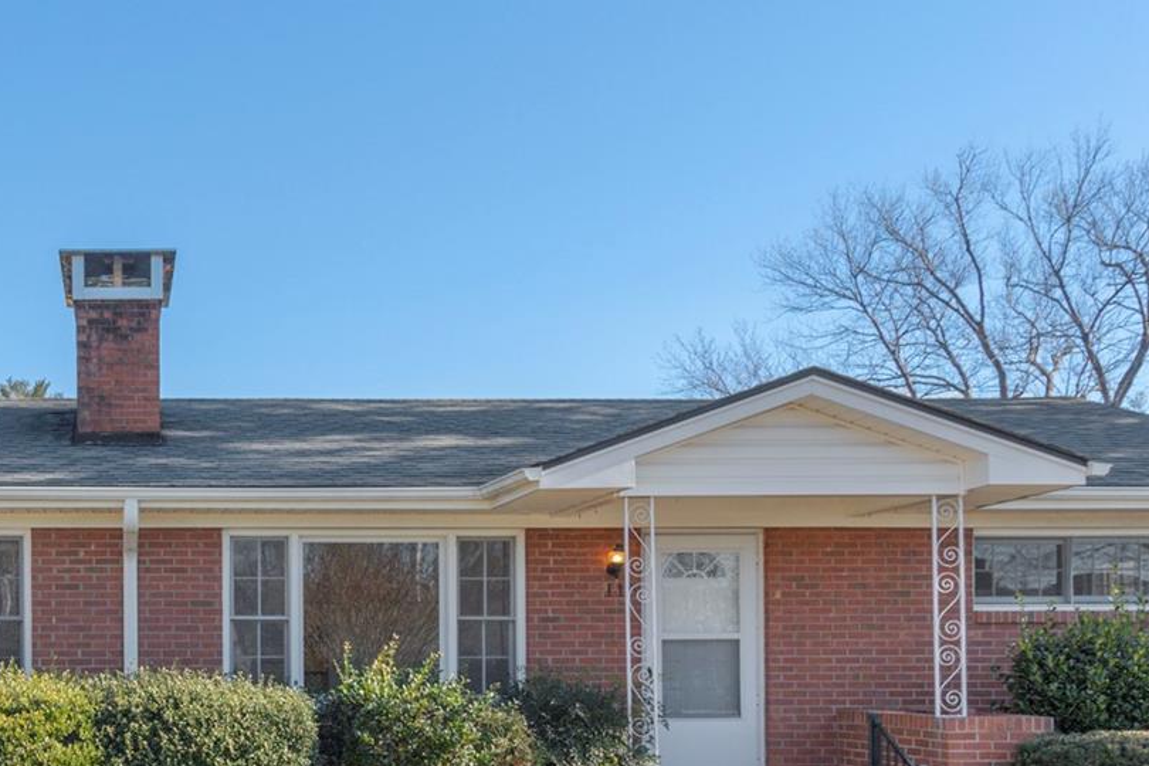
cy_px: 606
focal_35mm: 43
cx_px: 105
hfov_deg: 41.6
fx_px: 1372
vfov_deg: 30.5
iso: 320
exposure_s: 1/500
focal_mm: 17
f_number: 7.1
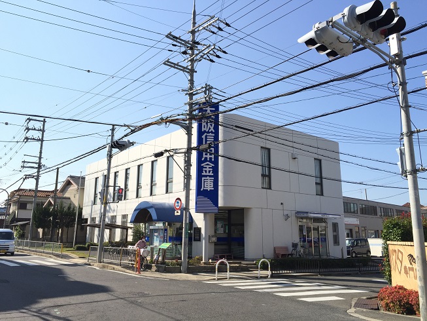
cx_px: 214
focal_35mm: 29
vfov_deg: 48.2
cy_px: 160
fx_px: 358
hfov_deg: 61.7
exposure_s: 1/1799
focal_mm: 4.15
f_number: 2.2
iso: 32
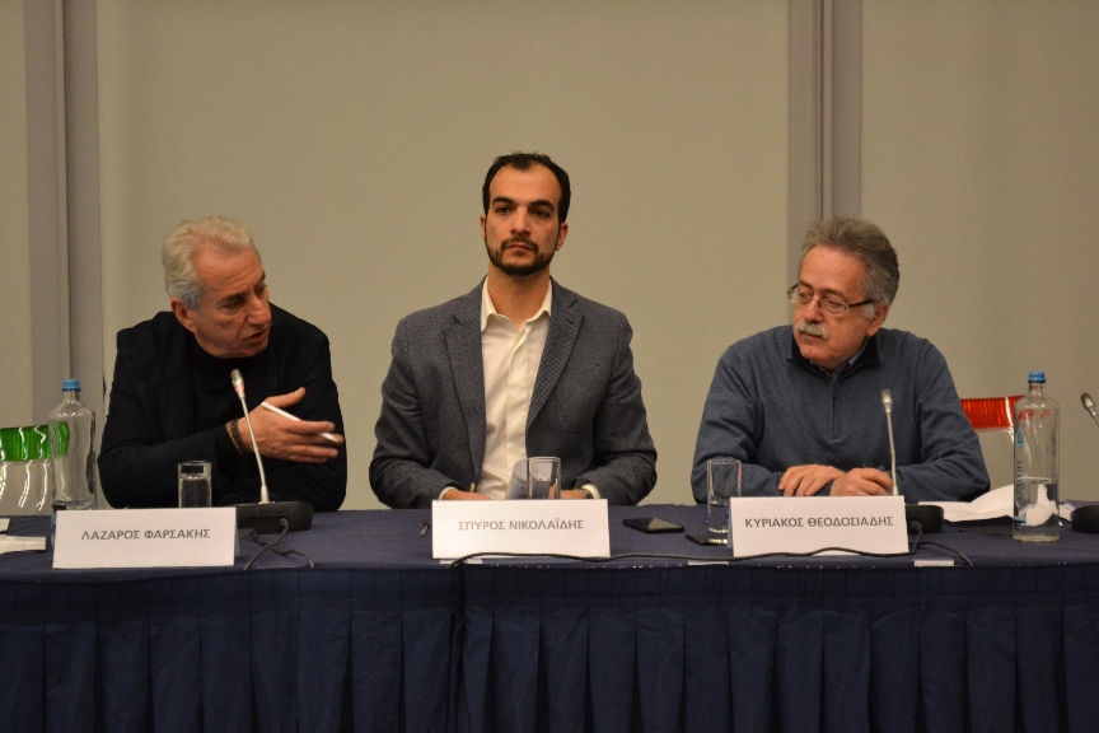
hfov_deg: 24.6
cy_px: 366
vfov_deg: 16.6
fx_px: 2518
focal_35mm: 82
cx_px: 550
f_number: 5.6
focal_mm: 55
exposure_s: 1/50
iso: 1600
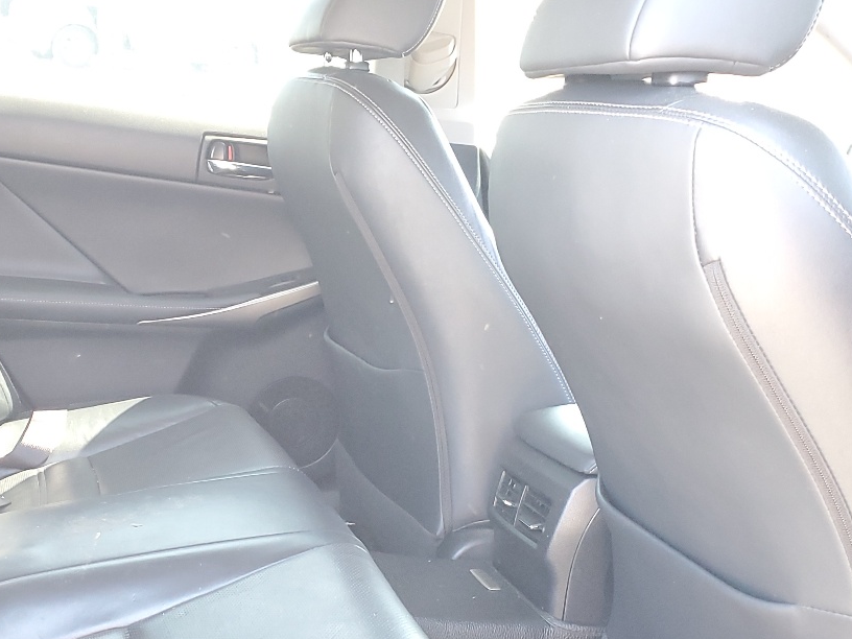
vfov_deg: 28.4
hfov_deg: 37.2
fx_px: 1255
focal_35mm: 51
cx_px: 306
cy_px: 425
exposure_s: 1/60.2
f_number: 1.5
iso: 217
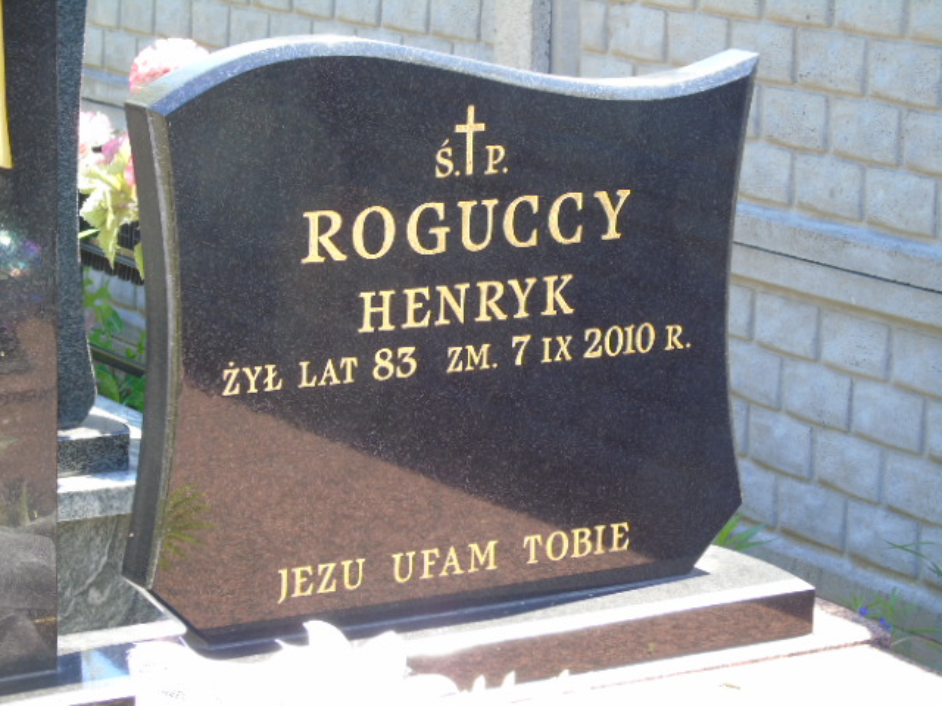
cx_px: 471
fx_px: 2939
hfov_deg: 18.2
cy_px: 353
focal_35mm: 108
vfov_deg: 13.7
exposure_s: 1/40
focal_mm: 19
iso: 80
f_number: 4.4
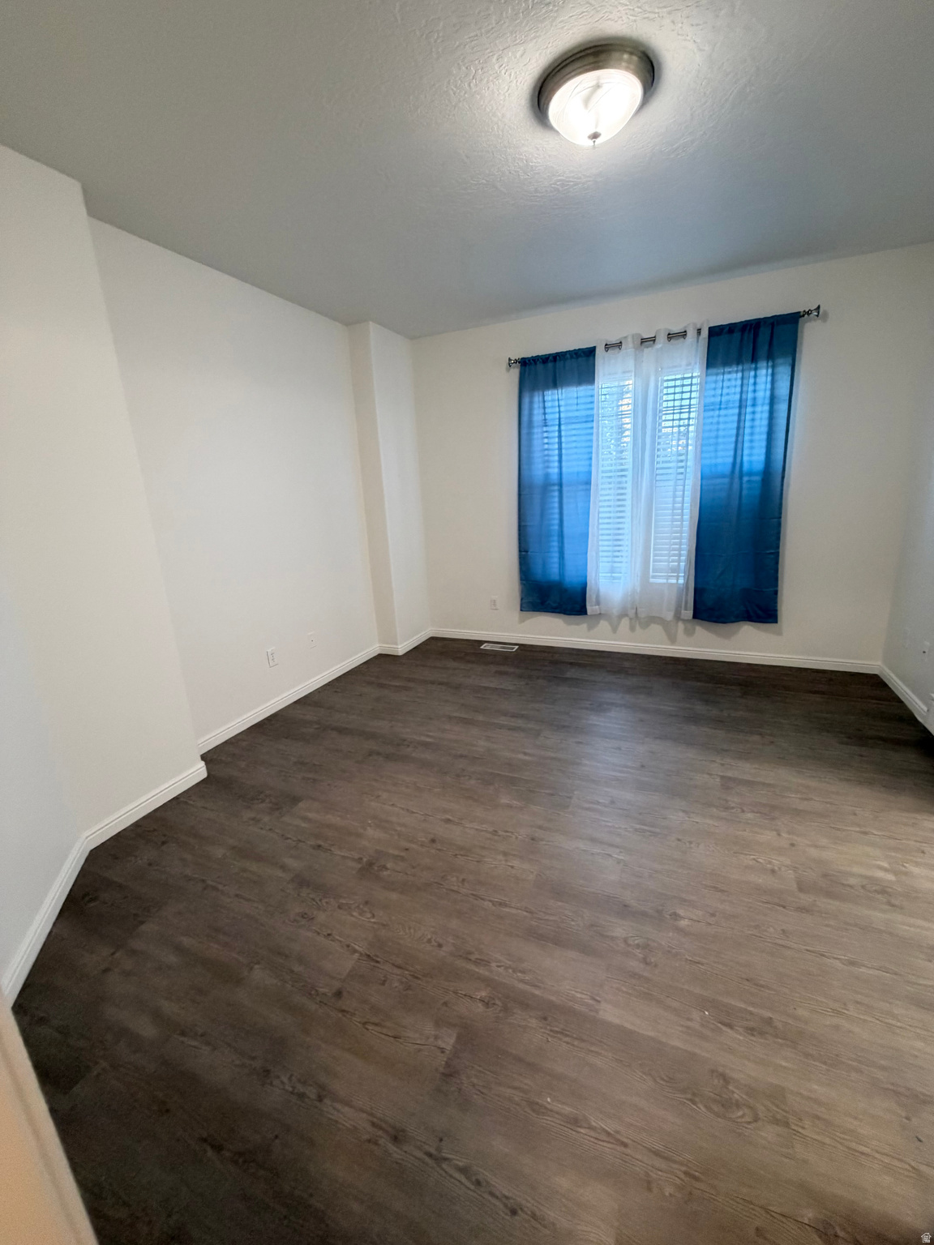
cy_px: 622
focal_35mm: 14
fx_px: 504
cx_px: 467
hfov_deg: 85.7
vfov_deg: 102.1
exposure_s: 1/60
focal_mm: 2.22
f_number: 2.2
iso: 400
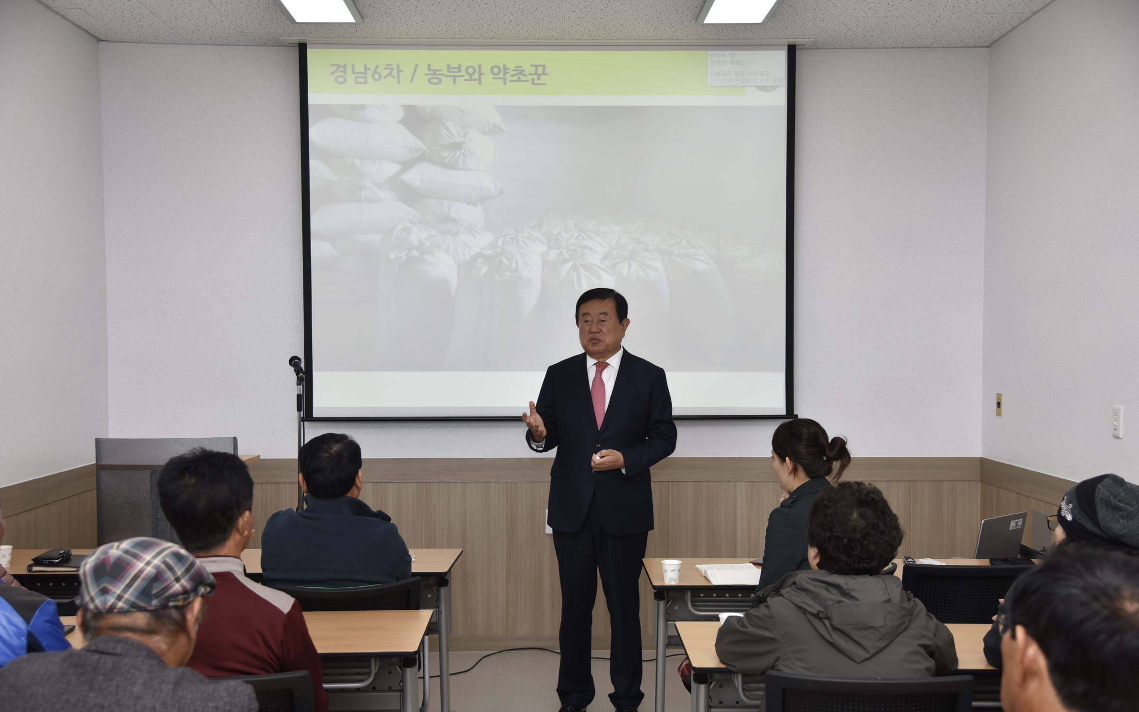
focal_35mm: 39
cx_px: 568
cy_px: 377
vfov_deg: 32.8
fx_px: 1211
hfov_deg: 50.4
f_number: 4
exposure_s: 1/125
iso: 125
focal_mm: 38
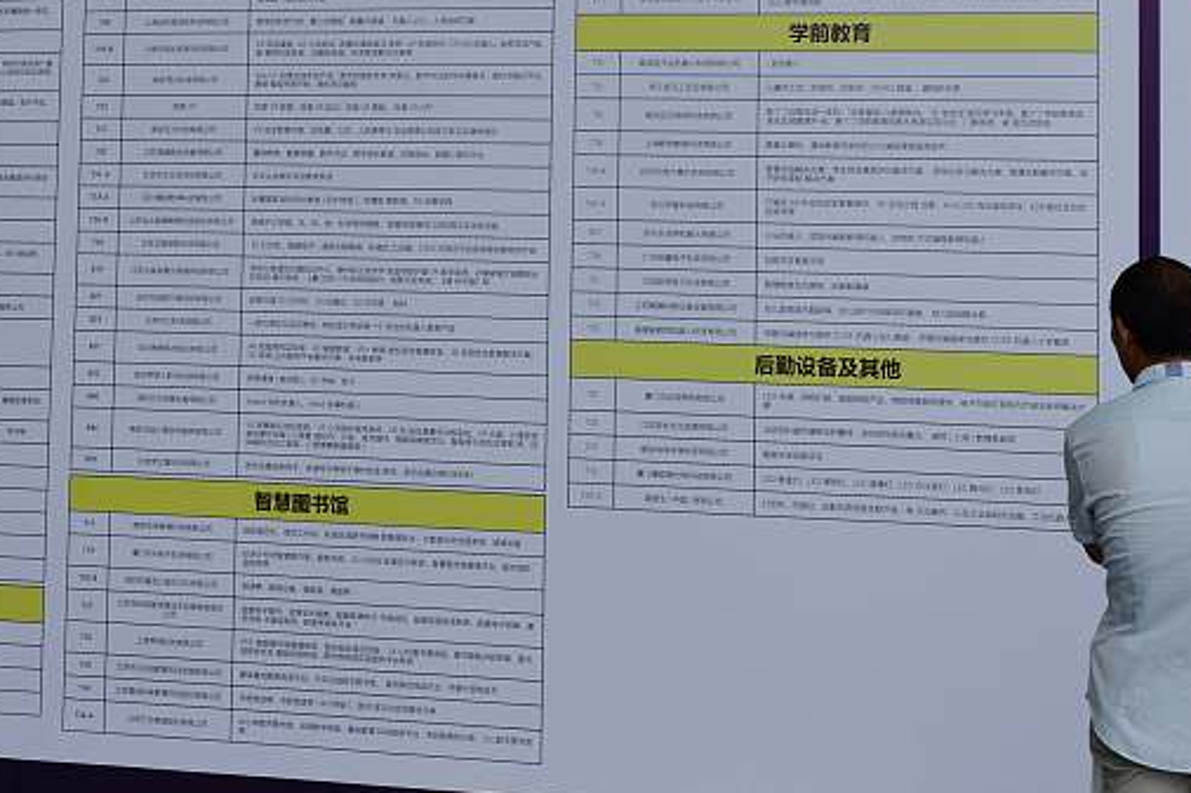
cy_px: 47
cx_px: 417
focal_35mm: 83
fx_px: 2745
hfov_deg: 24.4
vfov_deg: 16.2
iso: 100
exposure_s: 1/100
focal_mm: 35
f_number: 9
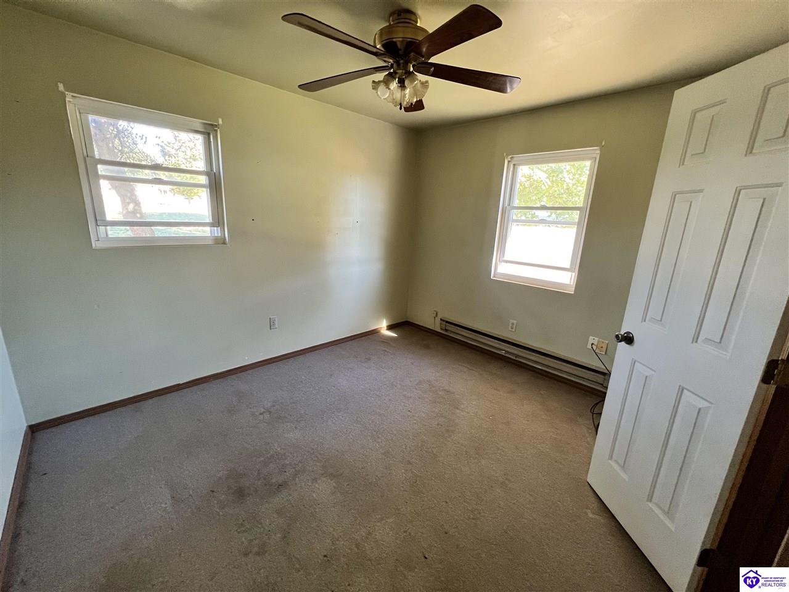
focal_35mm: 13
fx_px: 296
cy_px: 296
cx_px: 394
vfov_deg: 89.9
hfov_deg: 106.2
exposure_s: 1/60
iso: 400
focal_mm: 1.57
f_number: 1.8
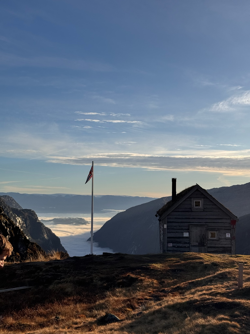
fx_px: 462
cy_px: 167
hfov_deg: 30.3
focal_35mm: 48
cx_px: 125
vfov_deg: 39.7
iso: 64
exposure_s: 1/7937
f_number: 1.78
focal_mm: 6.76
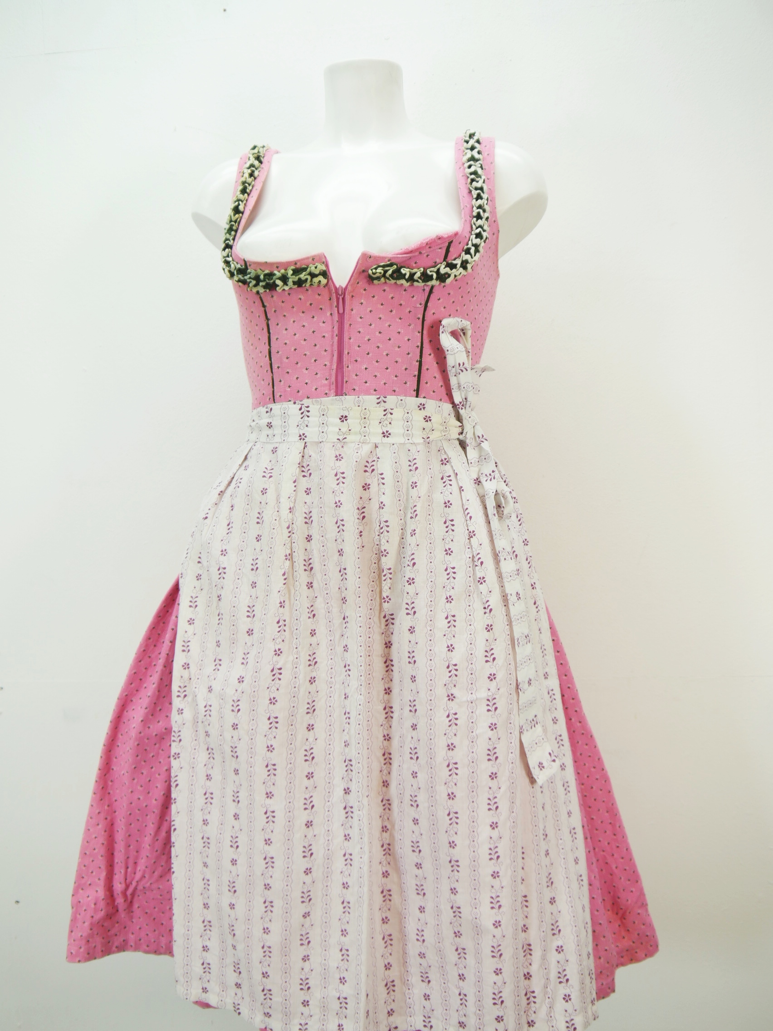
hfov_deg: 49.7
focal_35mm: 28
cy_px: 516
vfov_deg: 63.4
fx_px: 834
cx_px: 386
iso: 200
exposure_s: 1/125
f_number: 4
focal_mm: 14
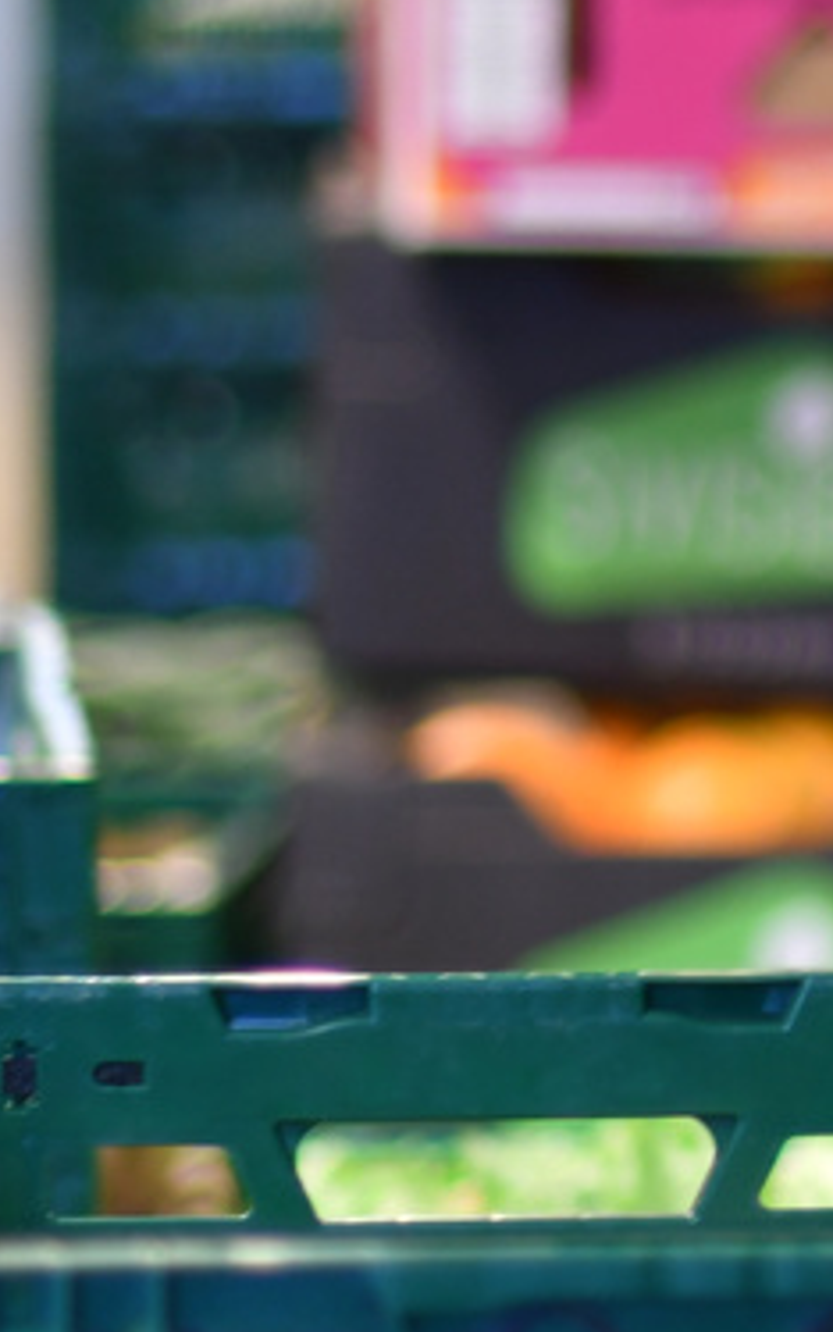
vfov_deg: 5.0
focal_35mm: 417
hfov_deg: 3.1
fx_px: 15122
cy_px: 427
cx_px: 1929
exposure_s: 1/100
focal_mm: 85
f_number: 1.8
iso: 400
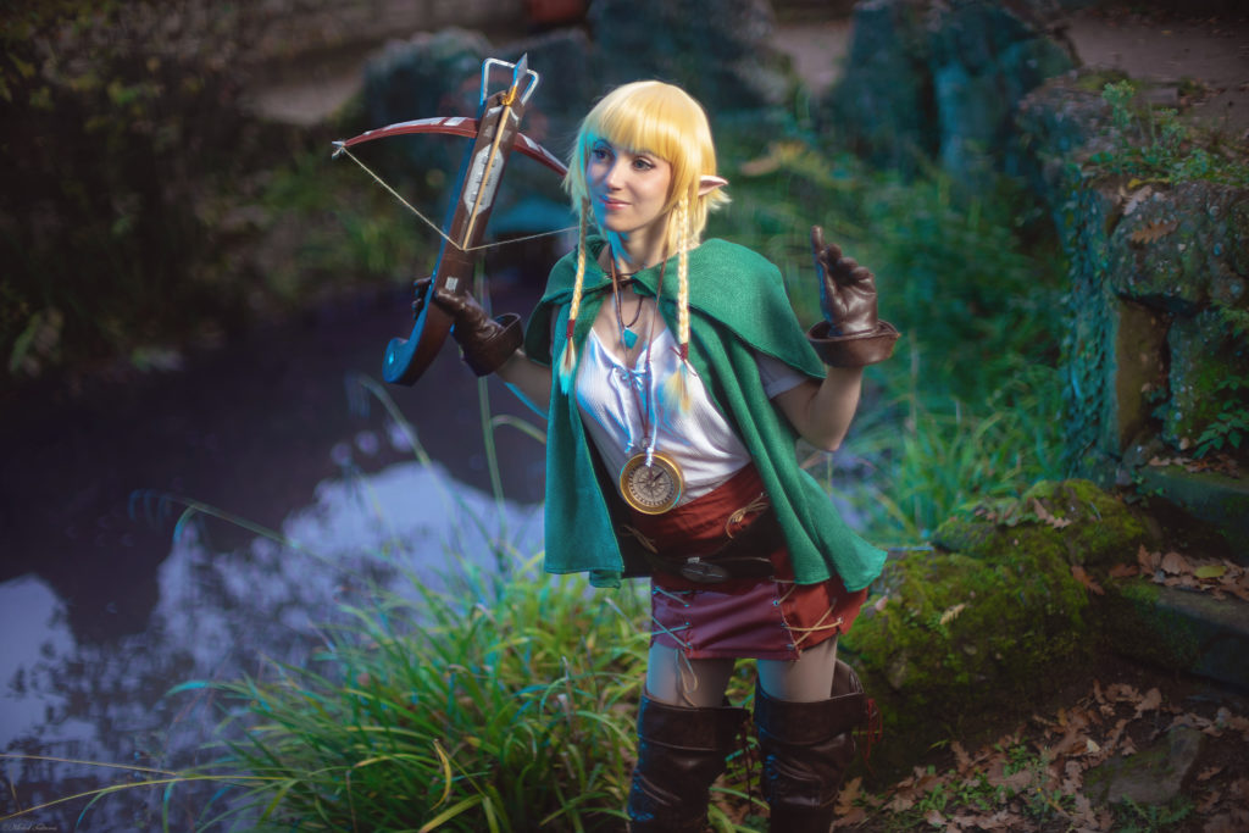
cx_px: 624
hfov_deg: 39.6
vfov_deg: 27.0
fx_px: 1735
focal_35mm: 50
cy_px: 416
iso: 50
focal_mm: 50
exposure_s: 1/80
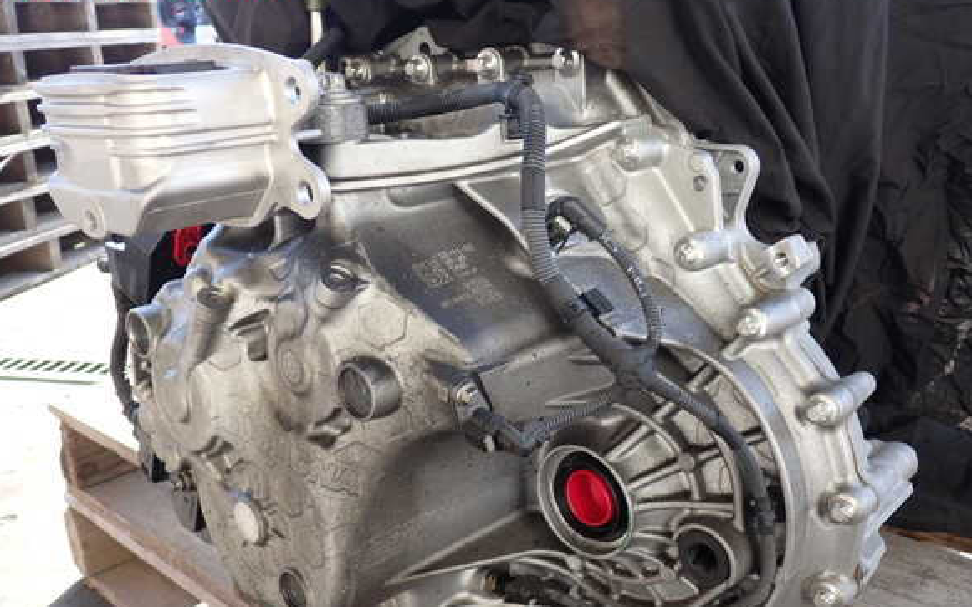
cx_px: 472
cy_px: 338
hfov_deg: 55.3
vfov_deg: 36.2
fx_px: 927
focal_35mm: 35
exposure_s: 1/125
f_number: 2.4
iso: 160
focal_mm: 5.79
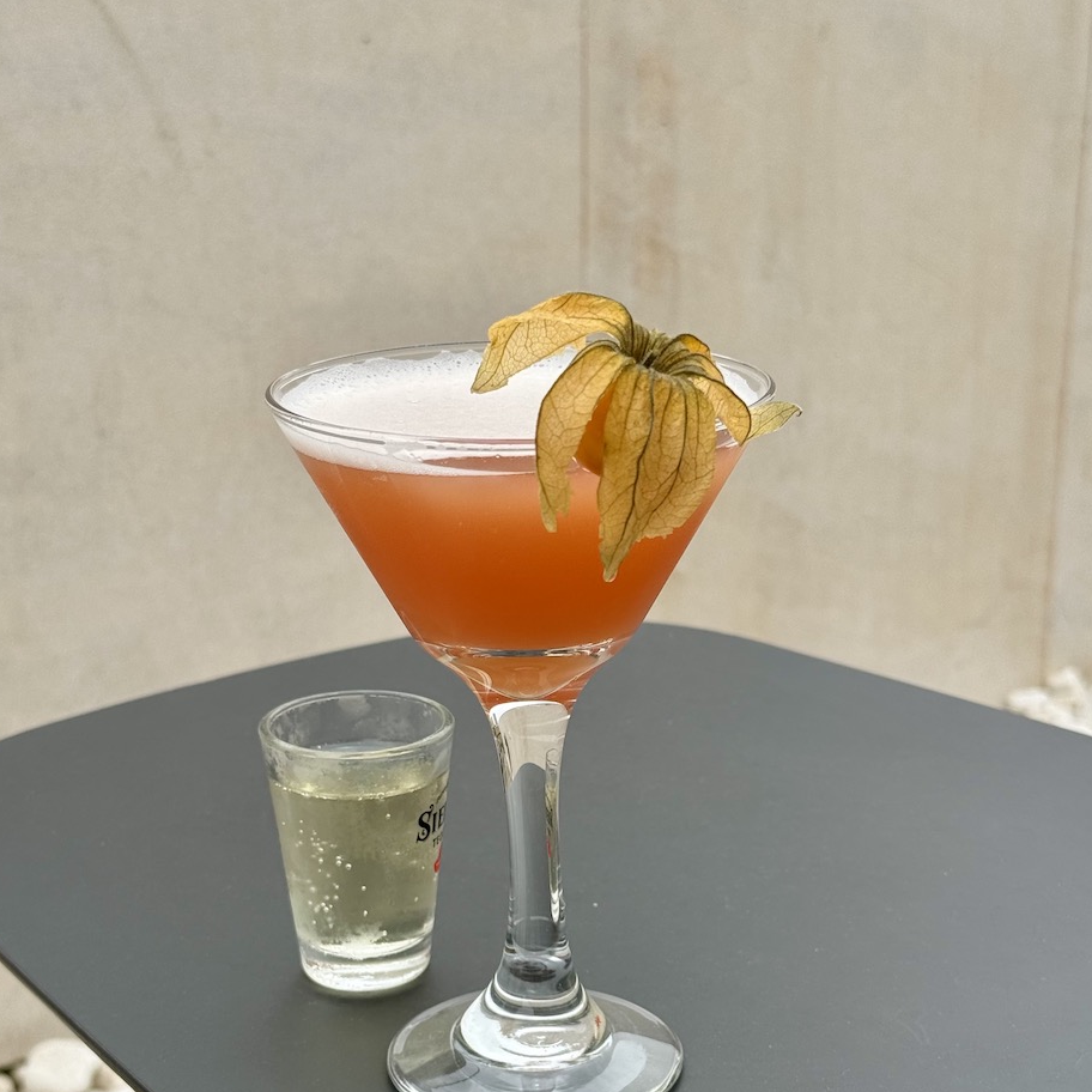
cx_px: 505
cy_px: 736
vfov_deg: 27.5
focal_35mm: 62
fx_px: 2213
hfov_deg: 27.7
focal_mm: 6.76
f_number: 1.78
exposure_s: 1/2667
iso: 64
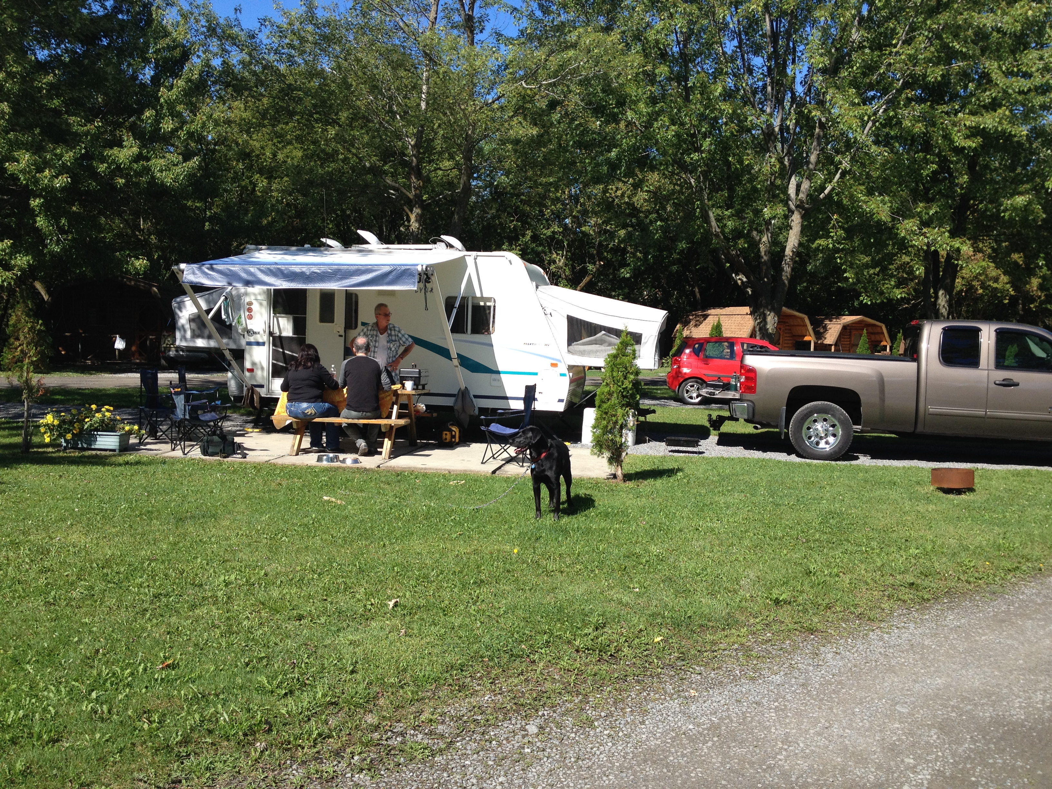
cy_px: 394
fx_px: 1064
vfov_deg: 40.7
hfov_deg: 52.6
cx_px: 526
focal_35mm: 35
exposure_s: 1/1082
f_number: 2.4
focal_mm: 4.28
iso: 50
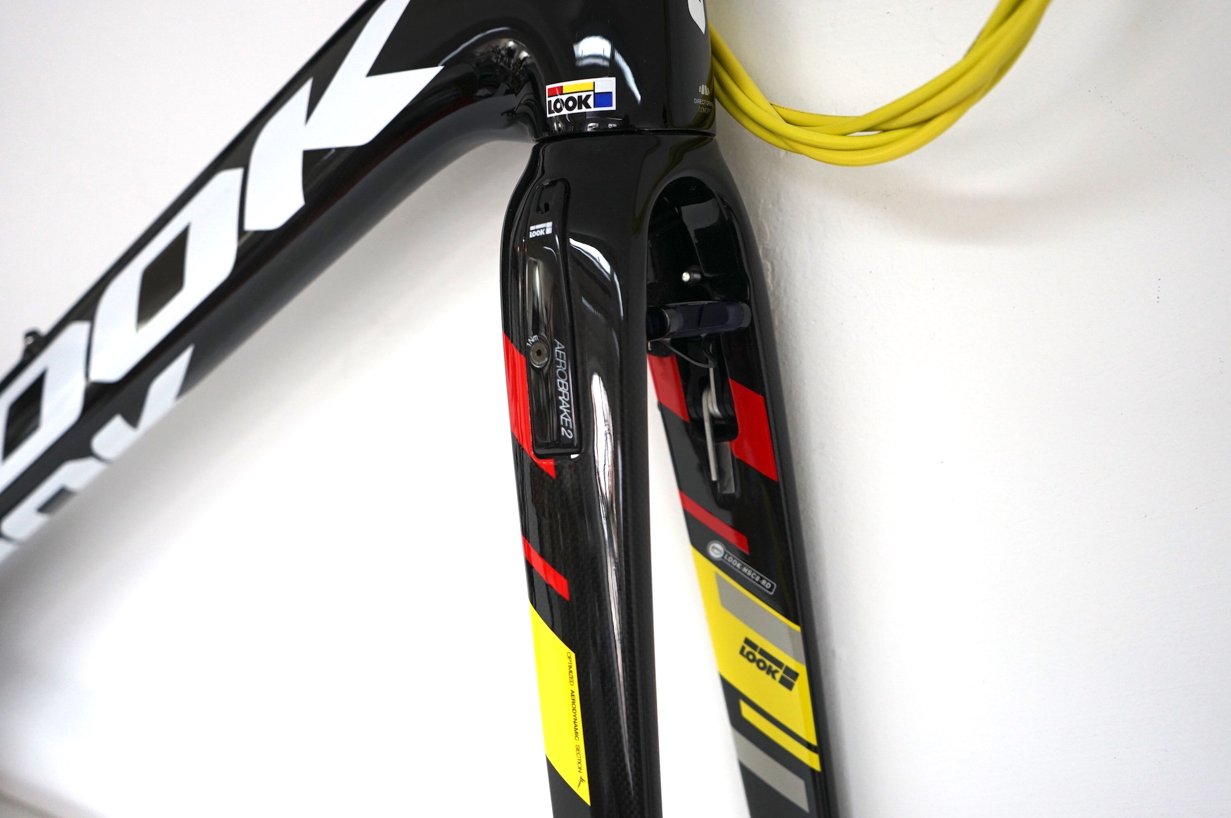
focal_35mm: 34
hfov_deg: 55.8
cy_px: 409
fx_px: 1162
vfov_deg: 38.8
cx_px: 616
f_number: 4
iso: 800
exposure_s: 1/60
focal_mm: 34
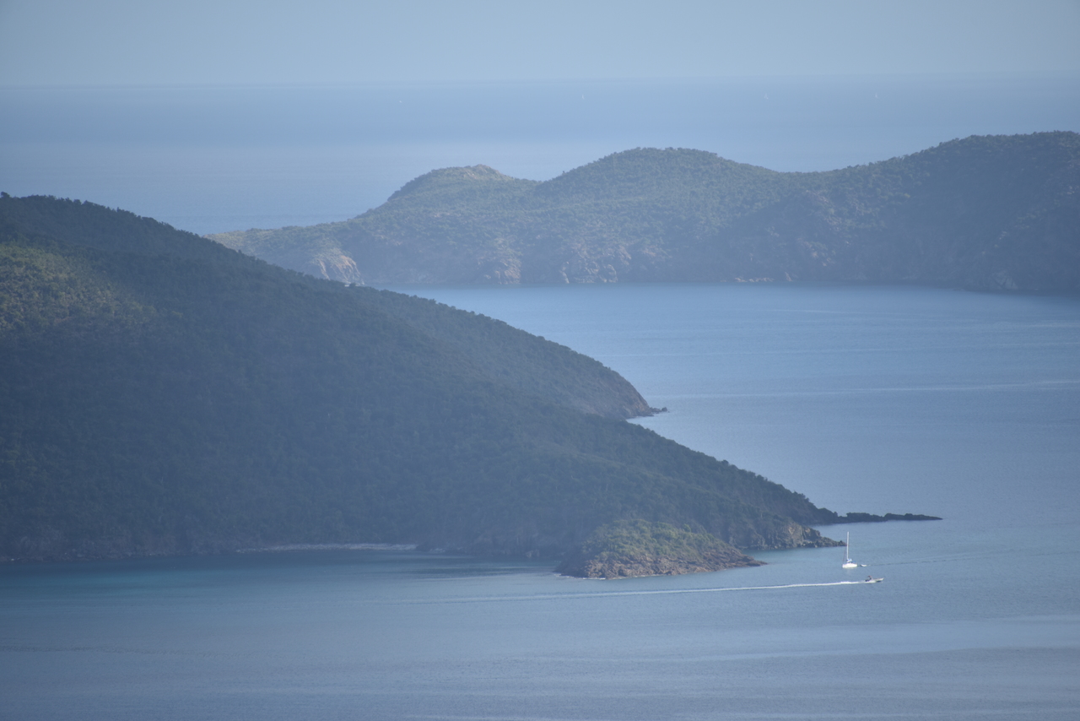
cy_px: 360
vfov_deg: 4.6
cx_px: 540
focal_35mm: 300
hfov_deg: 6.9
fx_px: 9001
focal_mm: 300
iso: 140
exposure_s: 1/640
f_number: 5.6
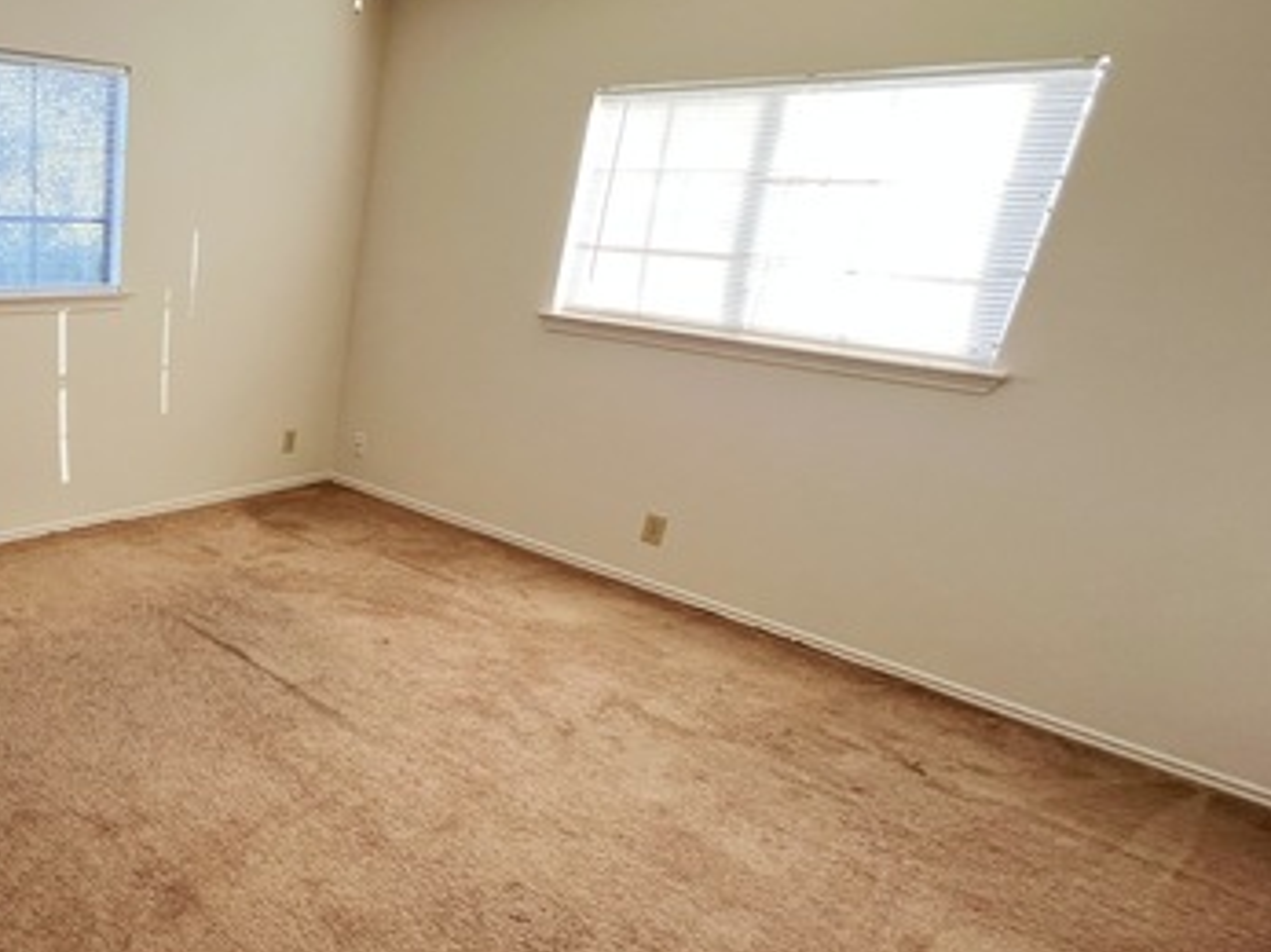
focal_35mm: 24
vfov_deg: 56.4
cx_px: 128
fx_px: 881
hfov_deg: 60.7
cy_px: 560
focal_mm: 1.57
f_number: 1.8
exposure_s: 1/120
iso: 80
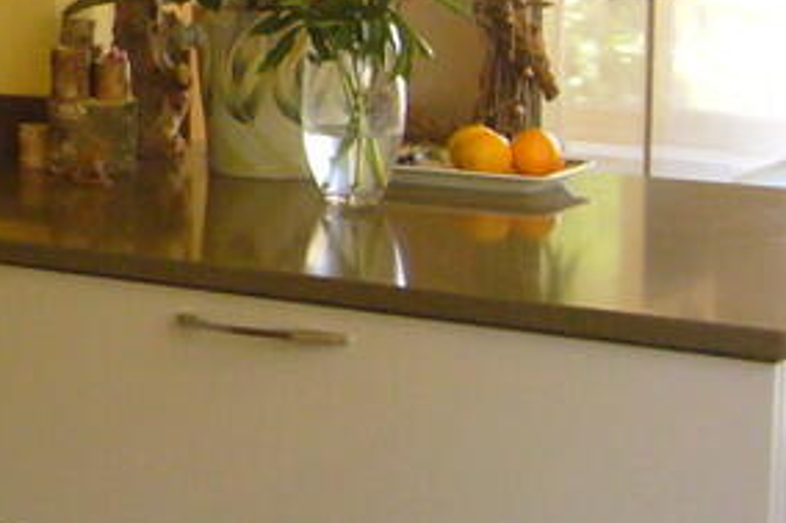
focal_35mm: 105
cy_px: 116
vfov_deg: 13.0
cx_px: -277
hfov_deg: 18.0
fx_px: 2291
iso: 200
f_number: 2.8
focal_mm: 4.6
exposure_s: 1/30
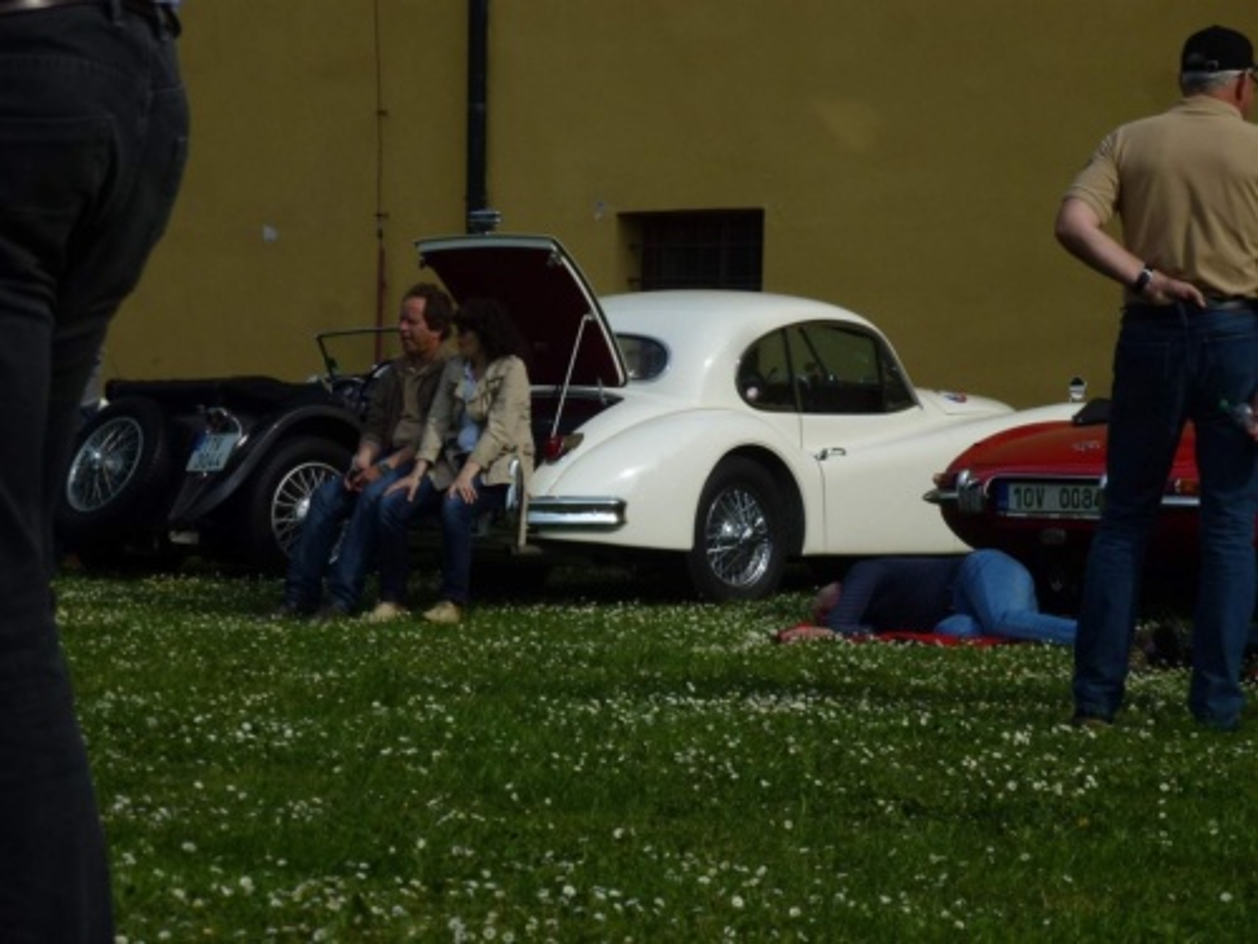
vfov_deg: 13.1
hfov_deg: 17.4
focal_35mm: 113
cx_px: 629
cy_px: 472
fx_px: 4107
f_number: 5.1
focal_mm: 20.2
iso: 100
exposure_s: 1/1000
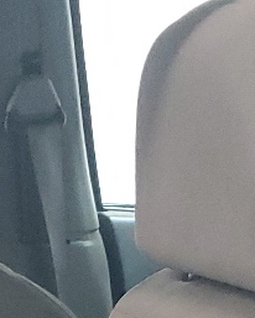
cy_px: 558
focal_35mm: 158
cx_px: -37
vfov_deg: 11.4
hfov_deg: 9.7
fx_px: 1489
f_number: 1.5
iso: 405
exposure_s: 1/60.2
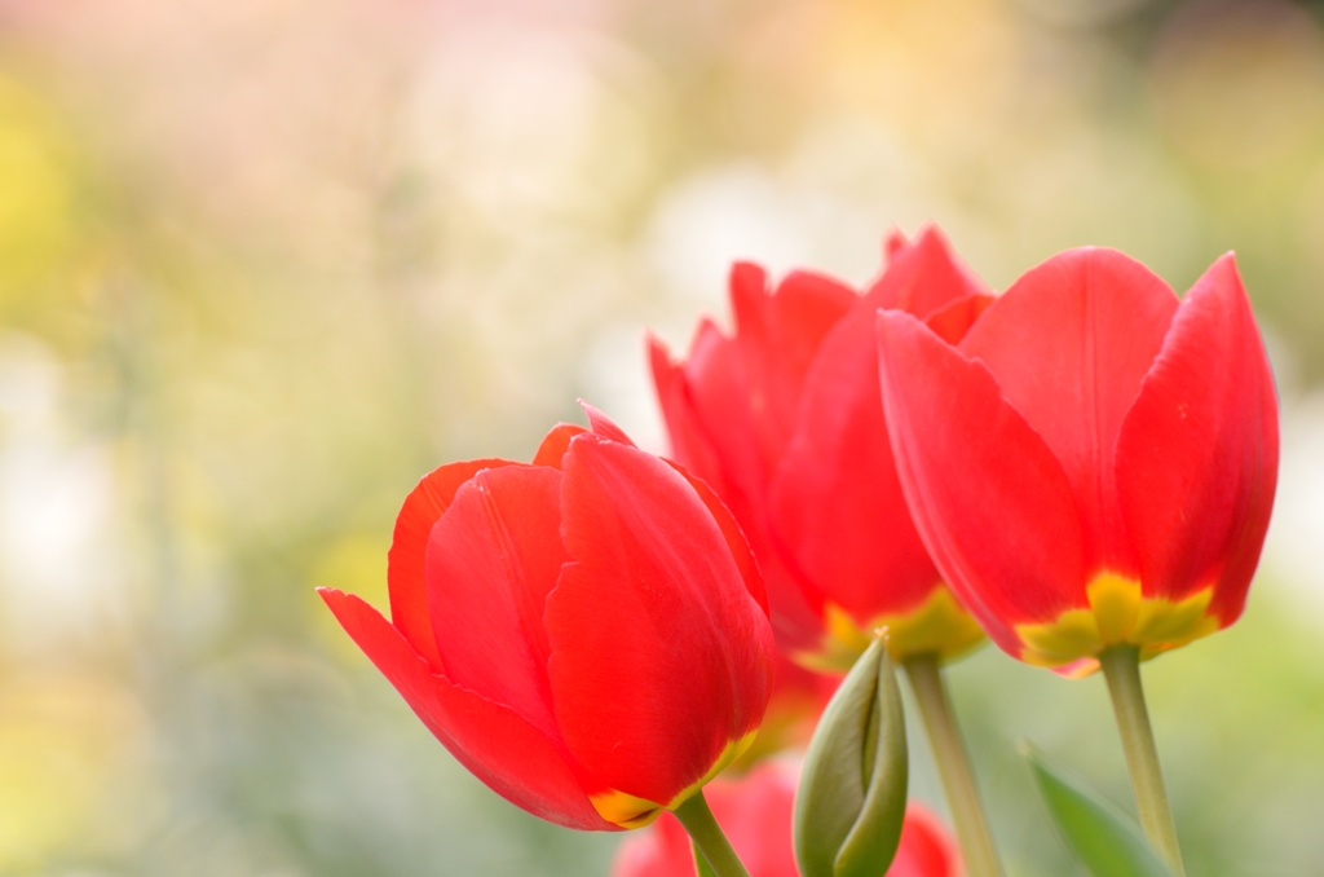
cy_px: 438
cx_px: 662
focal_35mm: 330
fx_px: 12110
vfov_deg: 4.1
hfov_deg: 6.3
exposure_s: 1/125
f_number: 8
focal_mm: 220
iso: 250
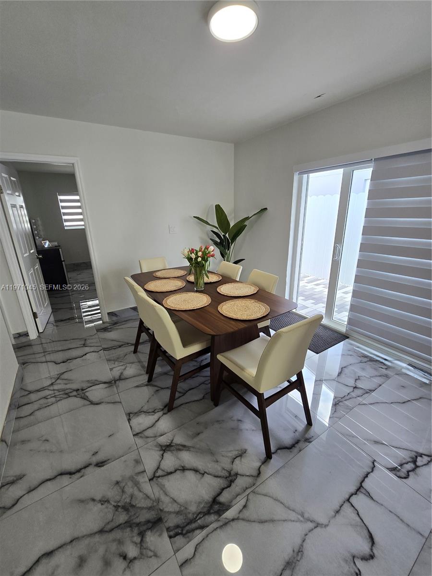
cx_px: 216
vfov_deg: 106.2
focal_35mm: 13
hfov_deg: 89.9
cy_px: 288
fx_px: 216
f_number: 2.2
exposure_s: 1/60
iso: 80
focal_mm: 2.2
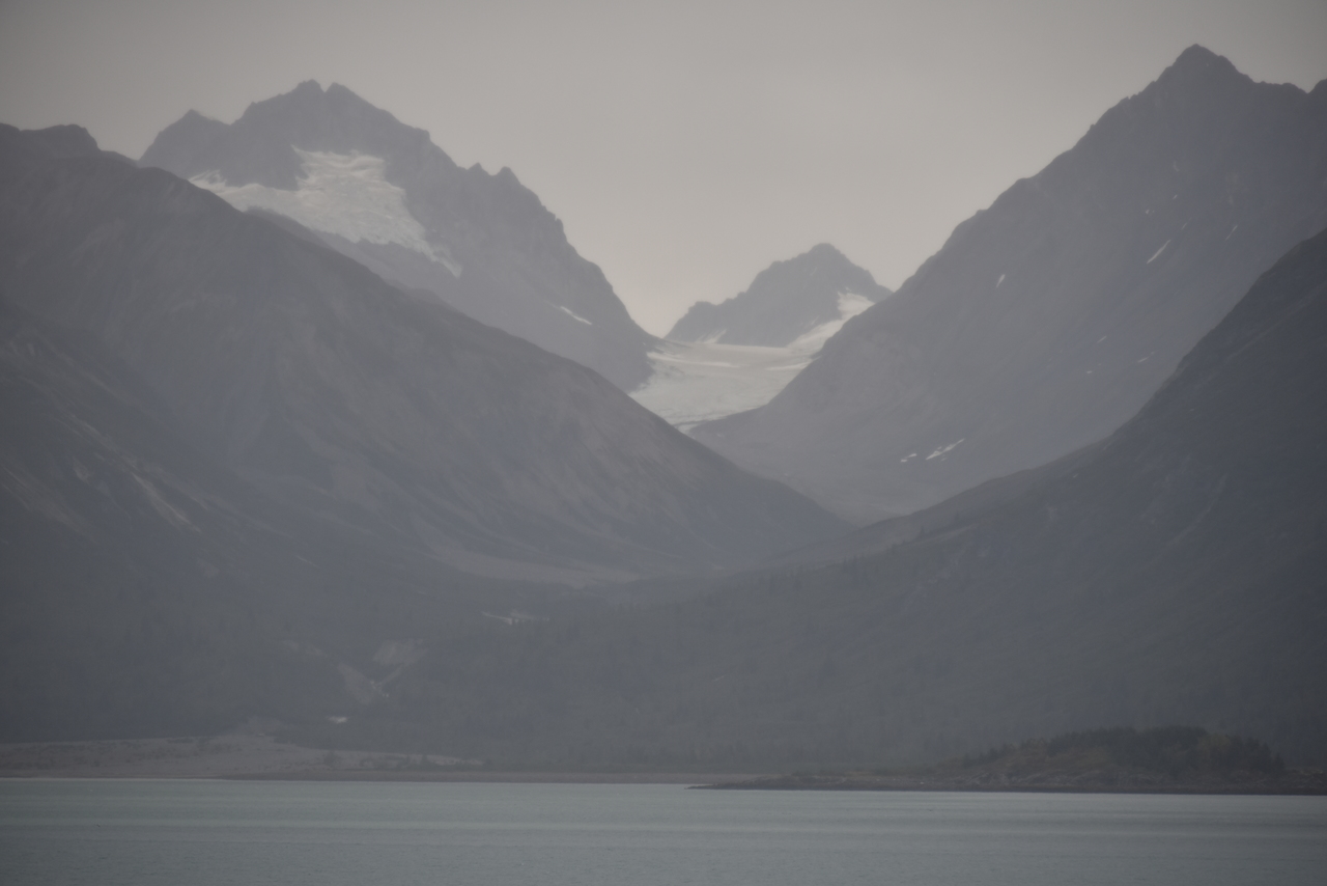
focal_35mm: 210
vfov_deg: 6.5
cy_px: 443
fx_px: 7742
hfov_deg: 9.8
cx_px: 664
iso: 360
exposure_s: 1/500
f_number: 5.6
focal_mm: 210
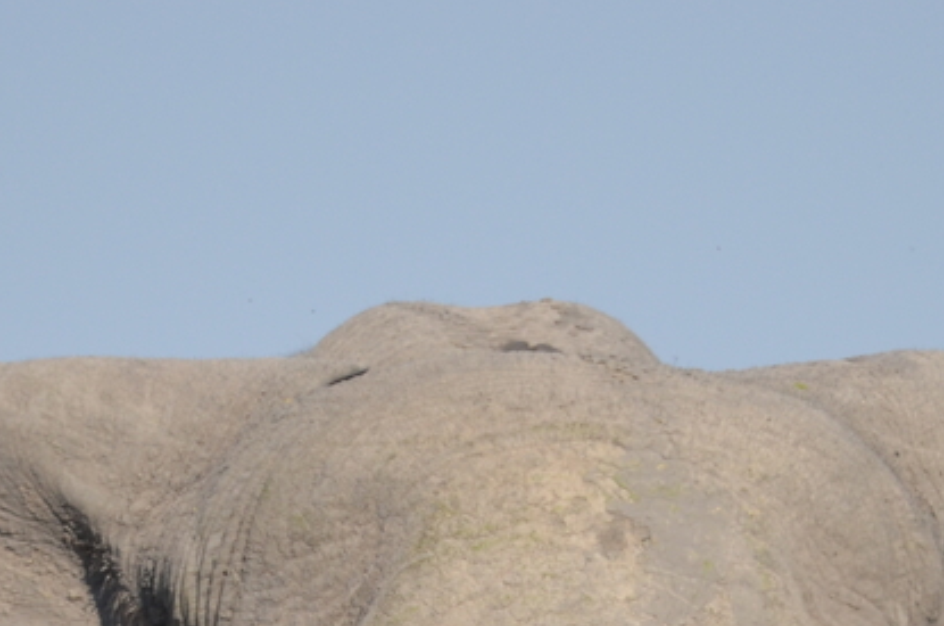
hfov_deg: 1.5
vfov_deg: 1.0
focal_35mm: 1388
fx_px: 36326
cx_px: 539
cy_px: 958
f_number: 6.3
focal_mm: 300
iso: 200
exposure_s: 1/640
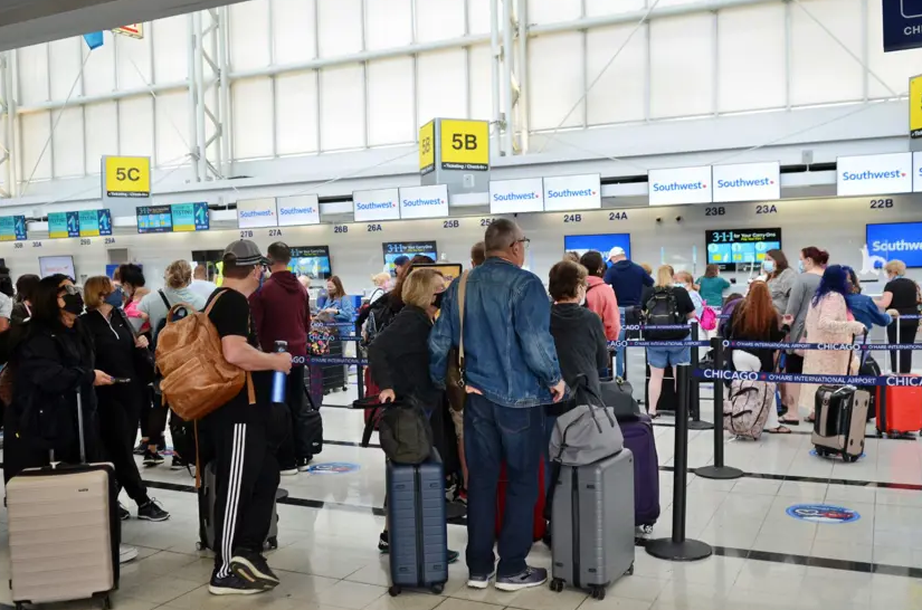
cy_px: 308
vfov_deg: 40.9
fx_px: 818
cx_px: 468
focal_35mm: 32
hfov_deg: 58.8
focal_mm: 20
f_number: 3.5
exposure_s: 1/200
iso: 640
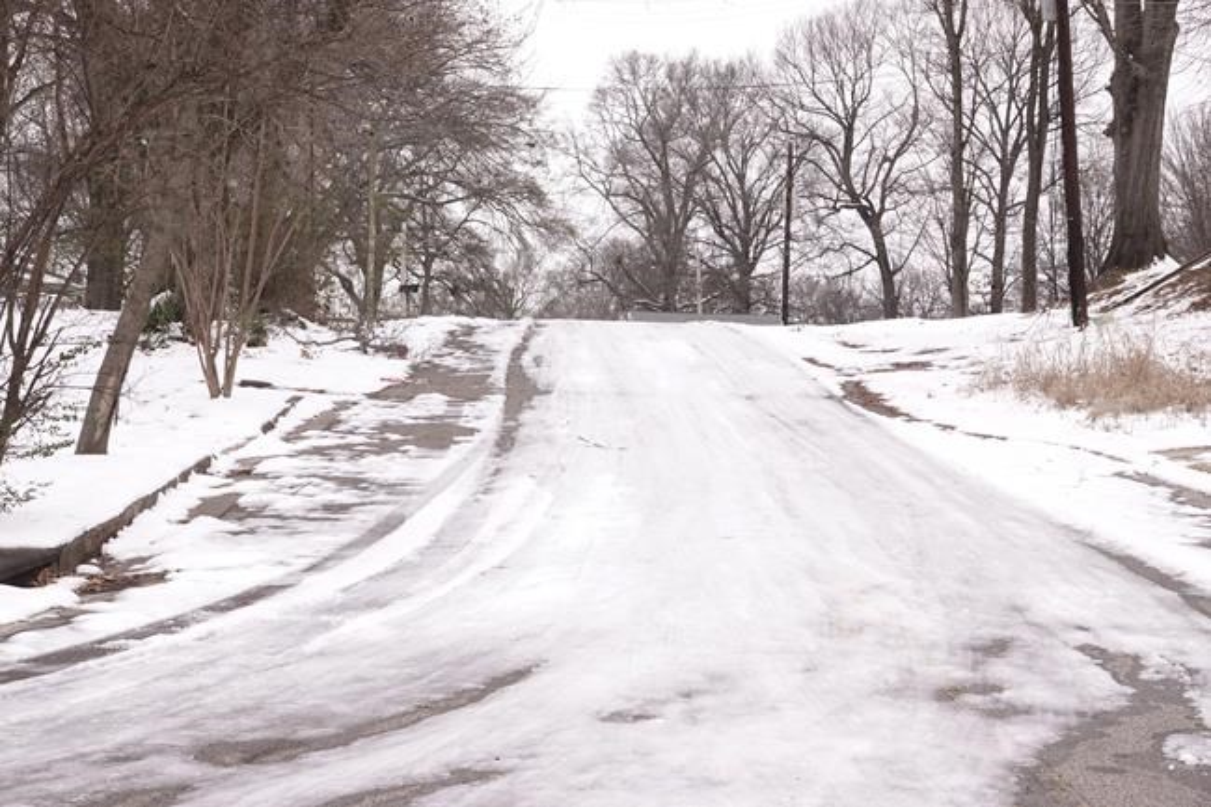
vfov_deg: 16.8
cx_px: 606
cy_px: 404
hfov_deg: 25.1
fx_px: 2724
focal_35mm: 81
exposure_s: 1/320
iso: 400
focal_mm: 29.69
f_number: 6.3
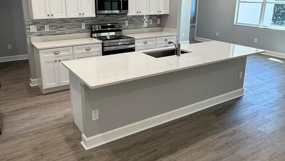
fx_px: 234
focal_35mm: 31
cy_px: 63
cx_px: 132
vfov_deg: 37.6
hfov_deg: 62.5
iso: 125
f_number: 2.2
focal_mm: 2.22
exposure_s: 1/120
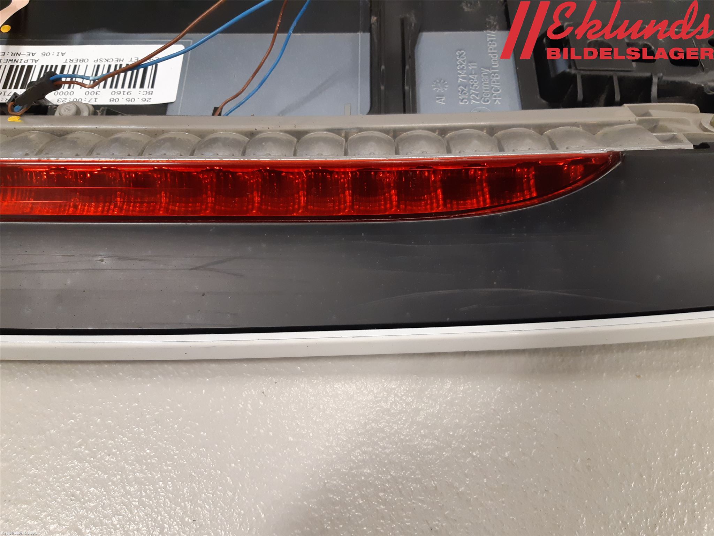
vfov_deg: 53.1
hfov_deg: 67.3
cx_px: 357
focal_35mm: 26
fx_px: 536
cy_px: 268
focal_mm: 3.93
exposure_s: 1/60
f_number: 1.7
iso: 200
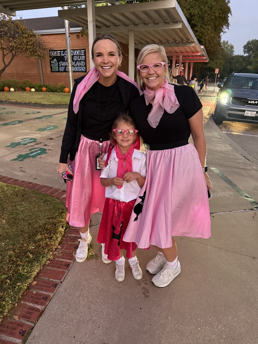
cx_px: 129
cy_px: 172
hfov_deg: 56.8
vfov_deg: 71.6
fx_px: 239
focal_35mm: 24
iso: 800
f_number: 1.78
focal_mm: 6.76
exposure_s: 1/40
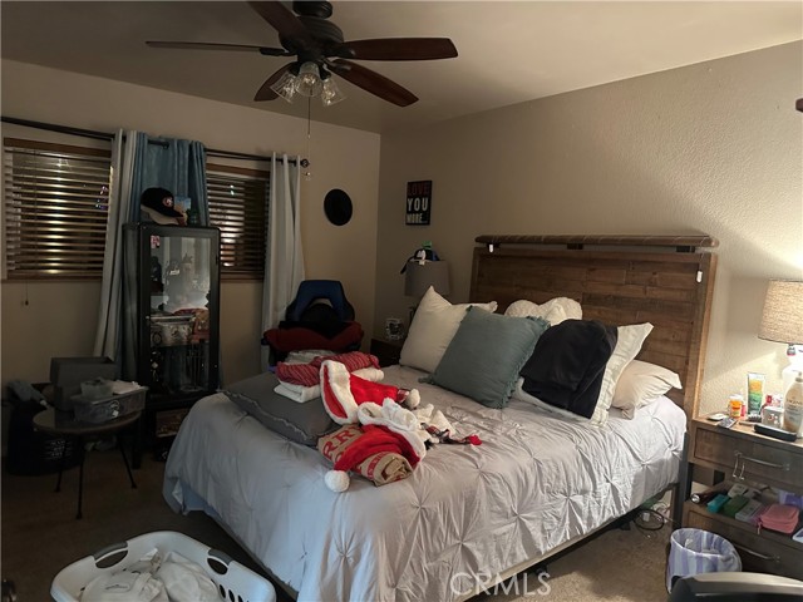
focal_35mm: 24
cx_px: 402
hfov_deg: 71.6
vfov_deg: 56.8
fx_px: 557
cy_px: 301
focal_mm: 6.86
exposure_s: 1/30
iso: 800
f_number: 1.78
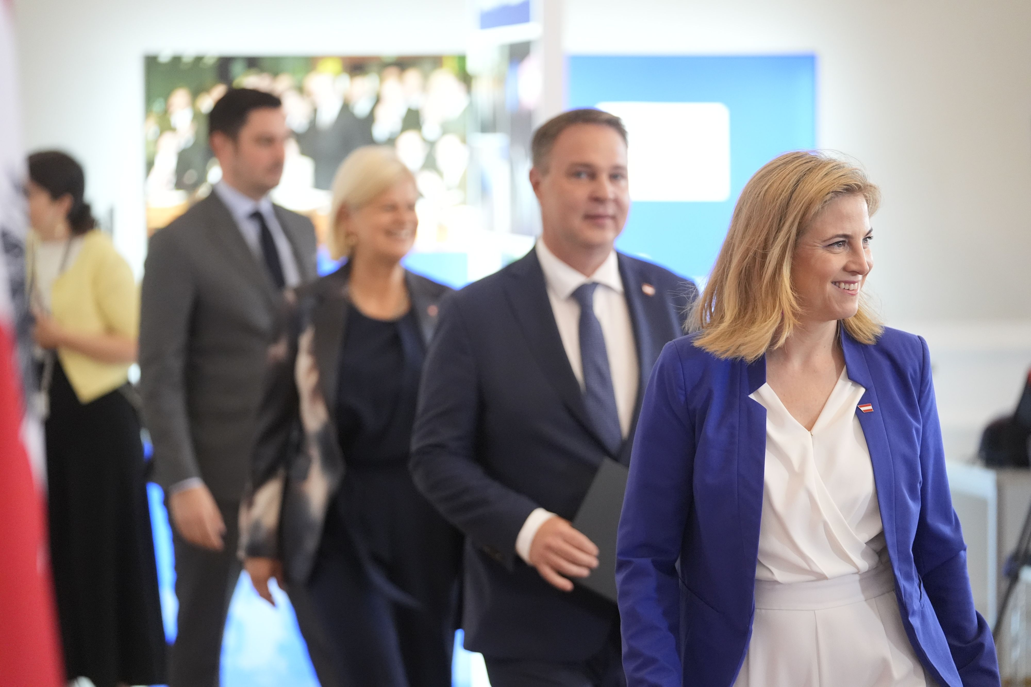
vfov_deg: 11.0
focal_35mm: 125
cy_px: 344
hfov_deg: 16.4
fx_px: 3580
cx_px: 516
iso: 5000
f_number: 2.8
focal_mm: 125
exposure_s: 1/500
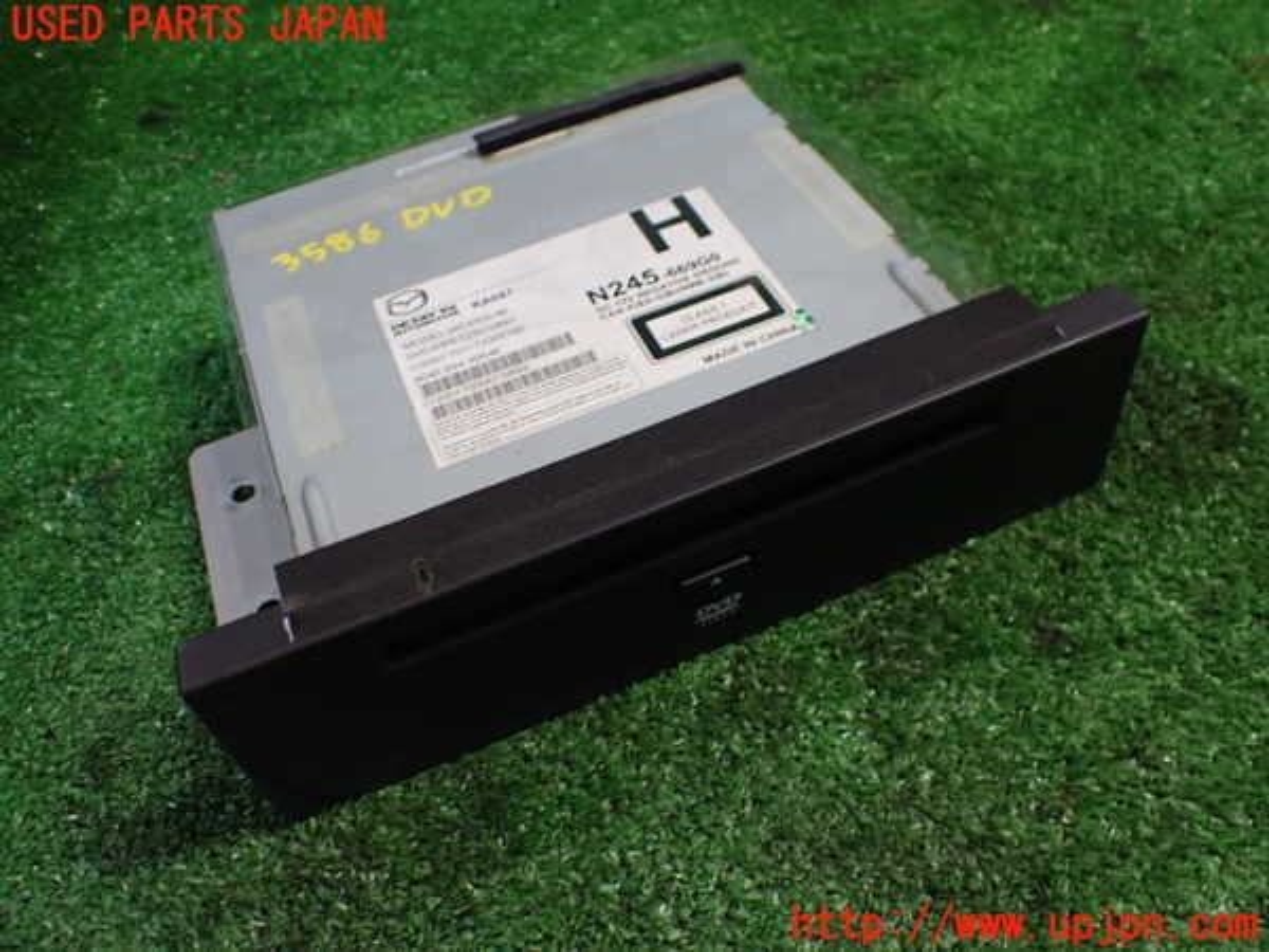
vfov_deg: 46.8
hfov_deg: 60.0
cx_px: 634
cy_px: 476
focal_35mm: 30
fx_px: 1100
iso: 640
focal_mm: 5.4
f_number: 2.3
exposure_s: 1/125
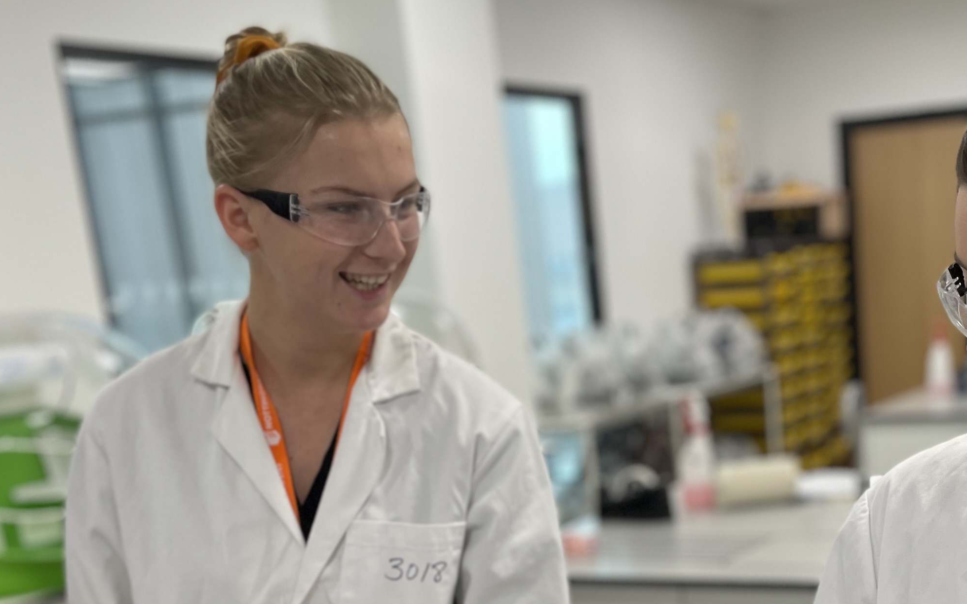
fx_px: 1476
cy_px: 665
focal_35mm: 56
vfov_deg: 21.9
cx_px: 751
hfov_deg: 35.3
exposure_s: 1/90
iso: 64
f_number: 1.6
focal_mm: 4.2
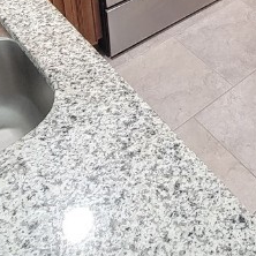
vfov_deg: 24.8
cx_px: 269
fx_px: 443
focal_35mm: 53
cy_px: -127
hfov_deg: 29.6
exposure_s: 1/30
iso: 320
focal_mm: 2.2
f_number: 2.2
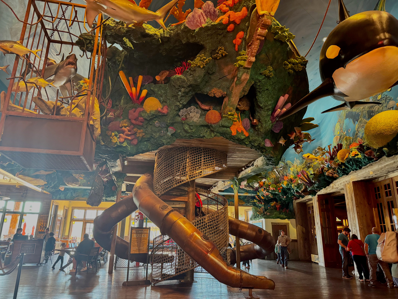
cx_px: 199
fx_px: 276
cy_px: 150
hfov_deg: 71.6
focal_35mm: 24
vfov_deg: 56.8
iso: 640
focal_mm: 6.76
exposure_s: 1/60
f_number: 1.78
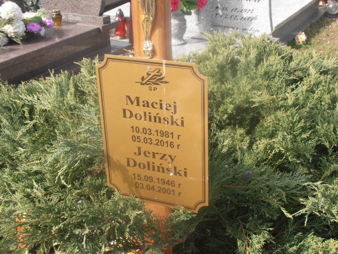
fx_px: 557
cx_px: 169
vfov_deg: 25.7
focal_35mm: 57
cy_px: 127
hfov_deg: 33.8
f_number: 4.5
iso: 80
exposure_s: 1/250
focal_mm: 10.04
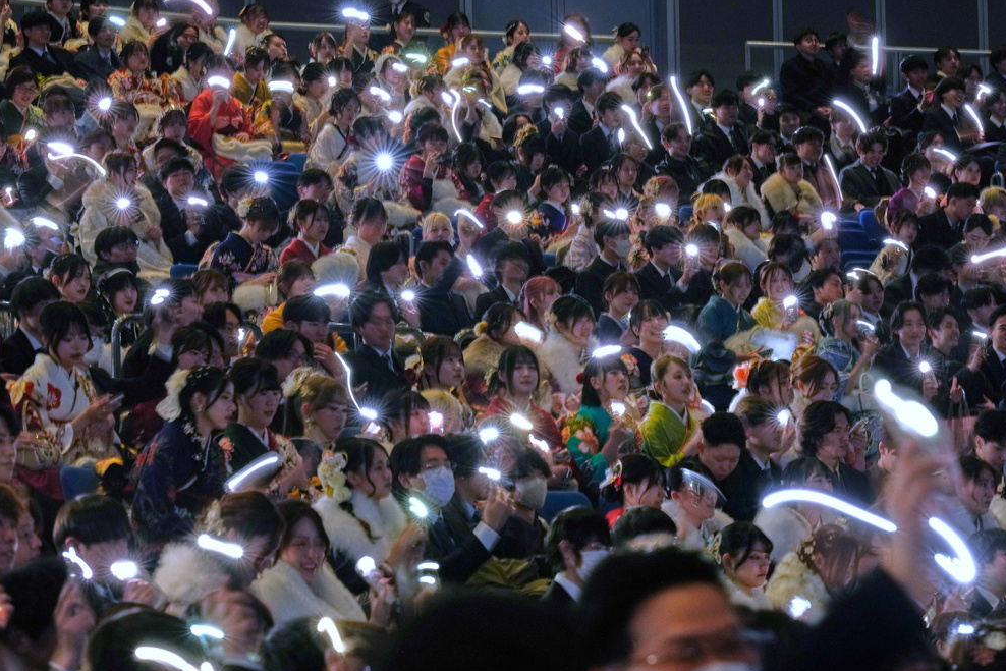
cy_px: 345
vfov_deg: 8.1
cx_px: 487
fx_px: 4723
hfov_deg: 12.2
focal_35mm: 169
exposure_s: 1/3
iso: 1250
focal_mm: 163
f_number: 11
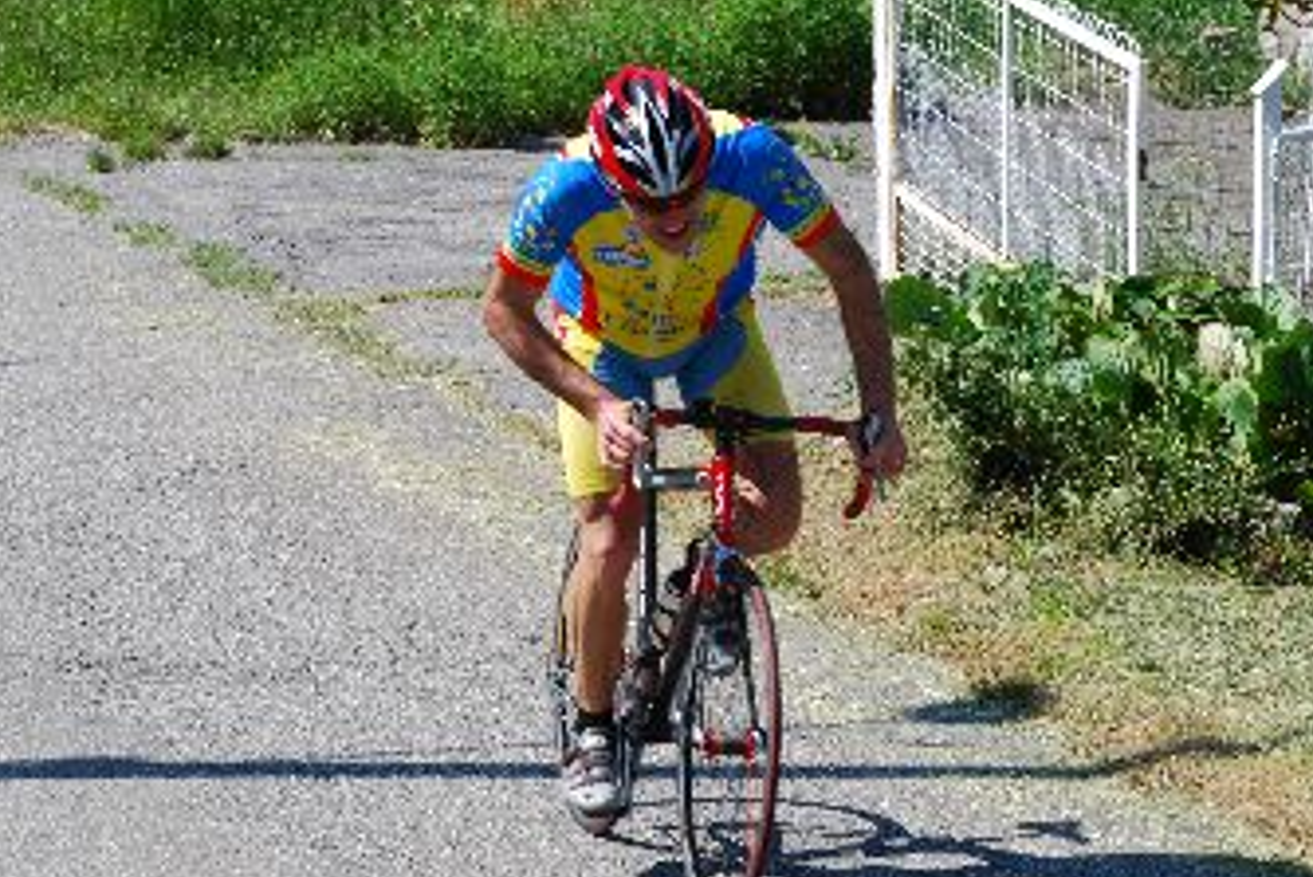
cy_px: 364
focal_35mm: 198
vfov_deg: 6.9
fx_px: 7224
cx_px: 656
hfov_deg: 10.4
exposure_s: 1/125
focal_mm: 98
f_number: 10
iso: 100
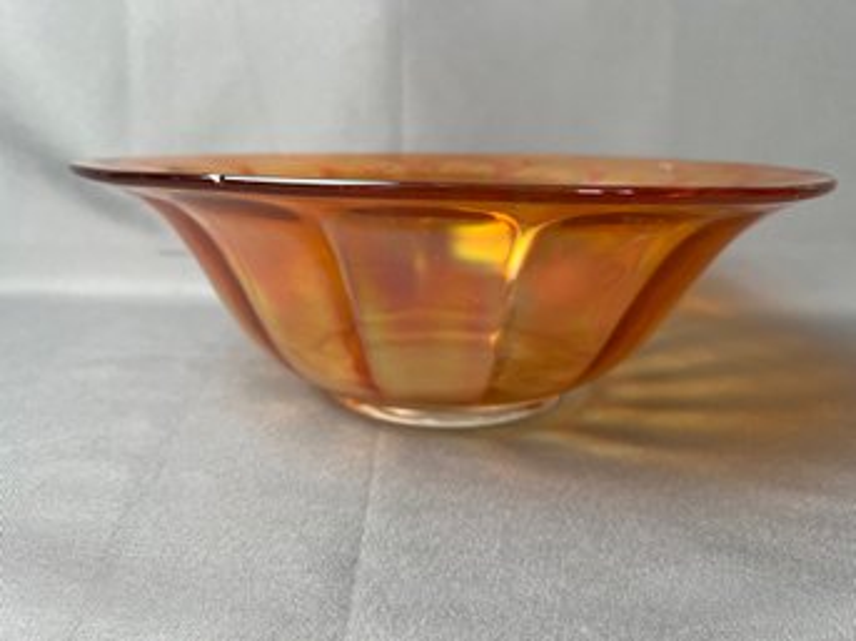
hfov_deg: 67.3
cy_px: 320
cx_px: 428
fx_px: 643
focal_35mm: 26
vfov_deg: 53.0
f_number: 1.5
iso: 125
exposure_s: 1/120
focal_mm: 5.7
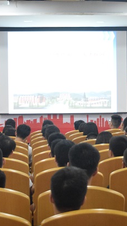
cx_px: 53
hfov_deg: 10.4
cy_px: 106
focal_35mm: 117
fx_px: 700
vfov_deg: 18.3
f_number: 5
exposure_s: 1/50
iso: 3200
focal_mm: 42
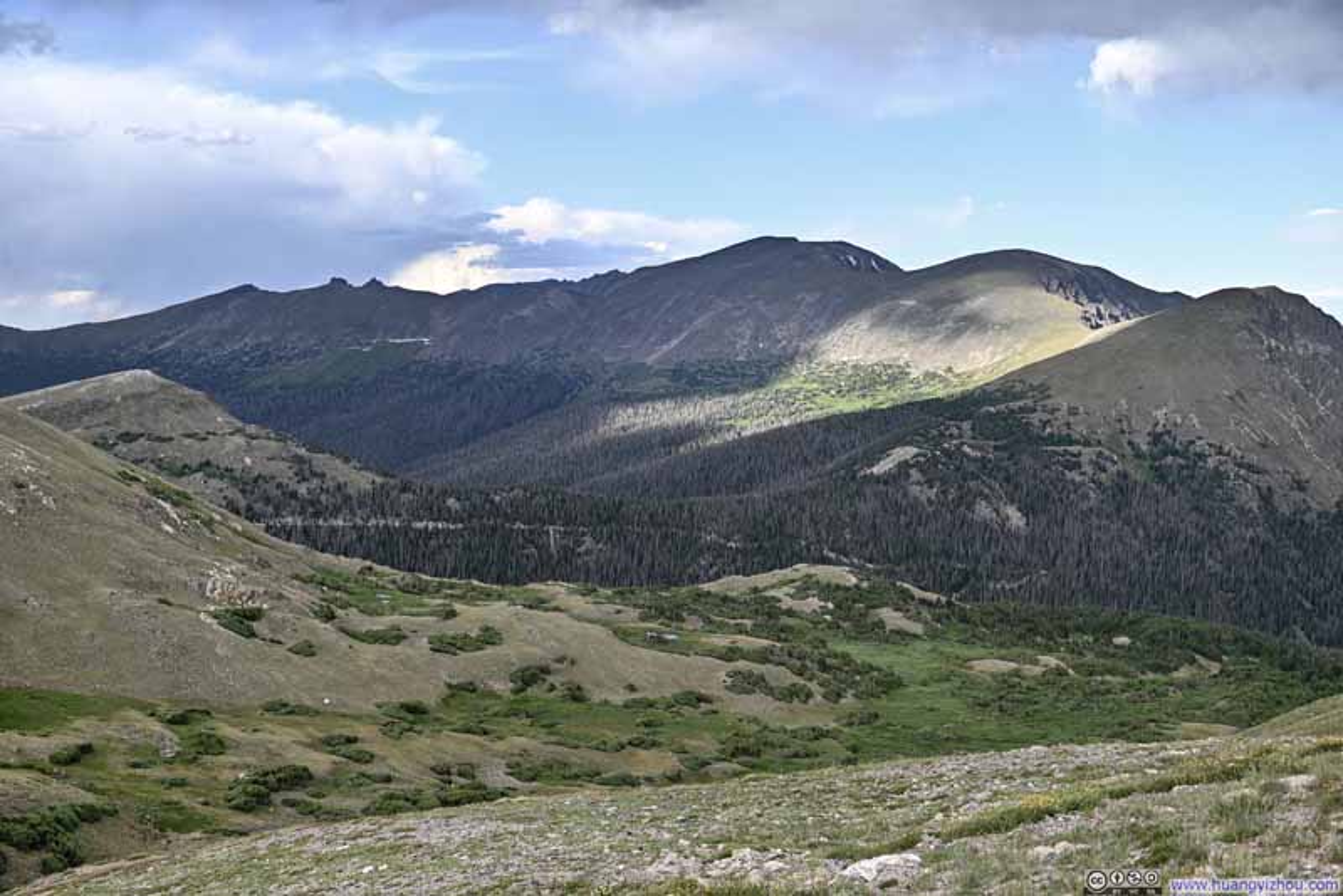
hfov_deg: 46.4
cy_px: 448
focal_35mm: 42
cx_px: 672
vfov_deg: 31.9
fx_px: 1567
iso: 100
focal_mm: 42
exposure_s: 1/400
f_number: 4
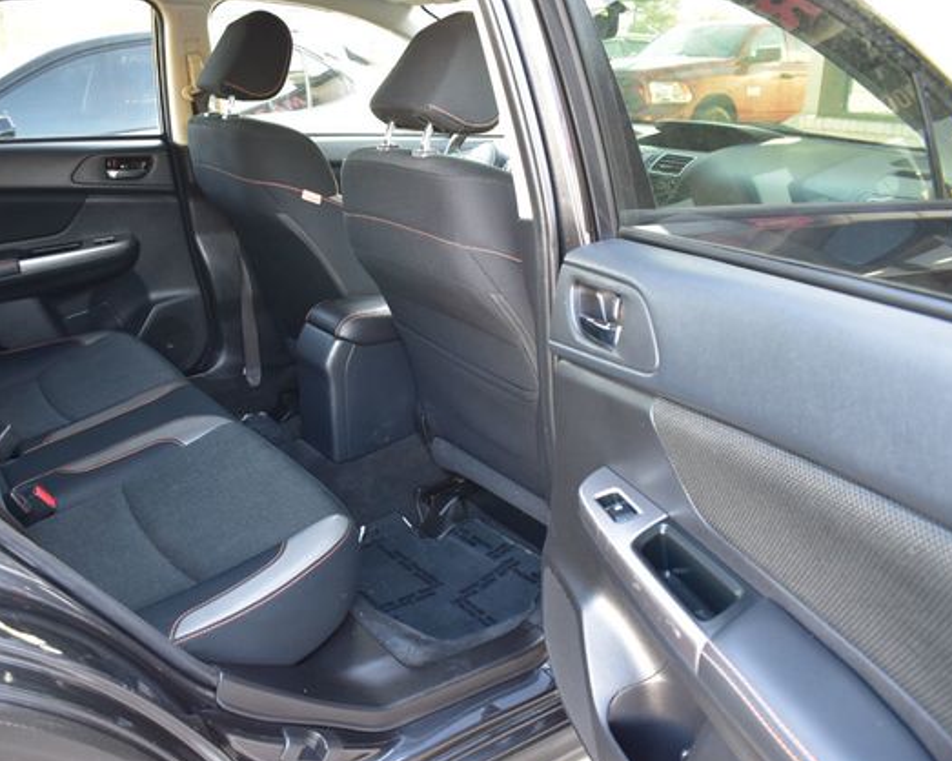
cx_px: 391
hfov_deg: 56.8
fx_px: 873
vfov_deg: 47.1
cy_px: 386
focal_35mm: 31
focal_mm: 18
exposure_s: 1/15
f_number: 6.3
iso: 560
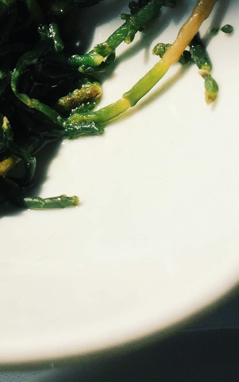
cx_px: -46
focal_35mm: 78
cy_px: 6
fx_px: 813
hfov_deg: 16.1
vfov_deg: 25.3
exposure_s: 1/2475
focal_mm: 4.15
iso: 32
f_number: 2.2
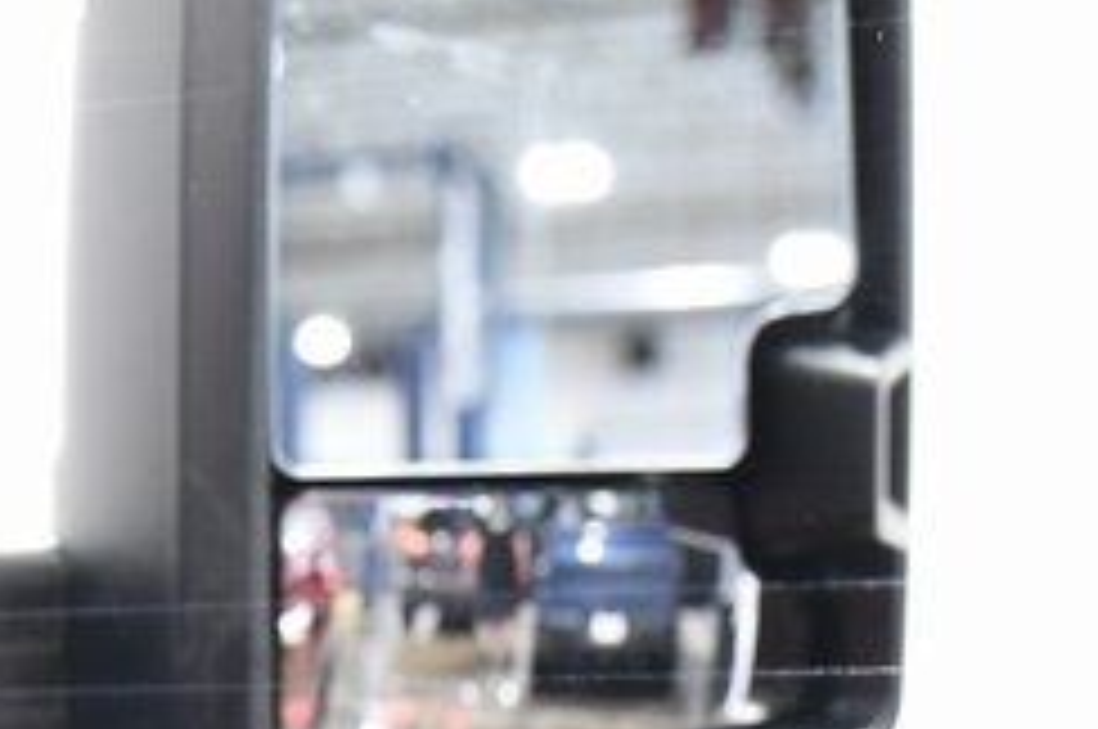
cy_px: 1530
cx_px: -176
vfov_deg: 8.9
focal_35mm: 143
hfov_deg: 14.0
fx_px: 4356
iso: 2500
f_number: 4
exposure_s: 1/15
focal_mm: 34
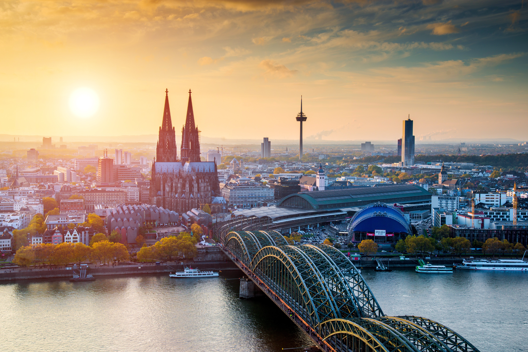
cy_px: 176
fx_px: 734
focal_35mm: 50
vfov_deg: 27.0
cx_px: 264
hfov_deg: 39.6
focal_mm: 50
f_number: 8
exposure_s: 1/30
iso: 100
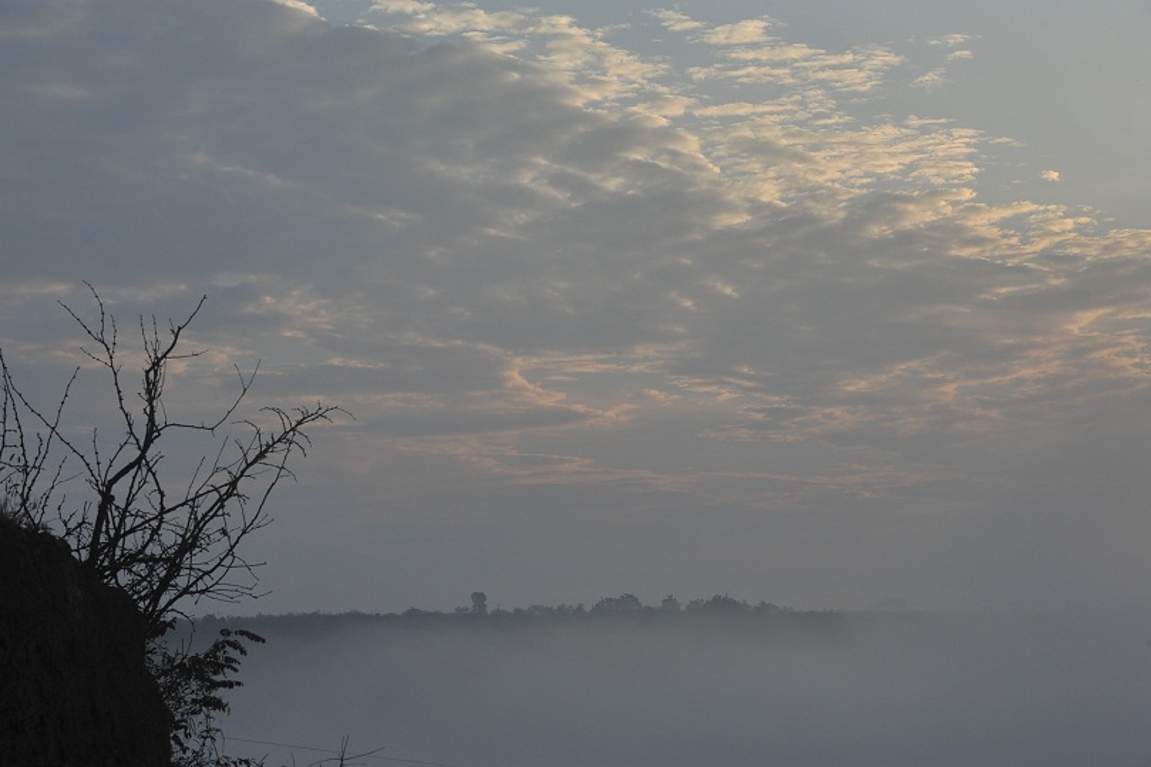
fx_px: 2941
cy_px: 384
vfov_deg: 14.9
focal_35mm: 92
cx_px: 576
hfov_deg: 22.1
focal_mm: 92
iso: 320
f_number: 11
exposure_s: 1/500
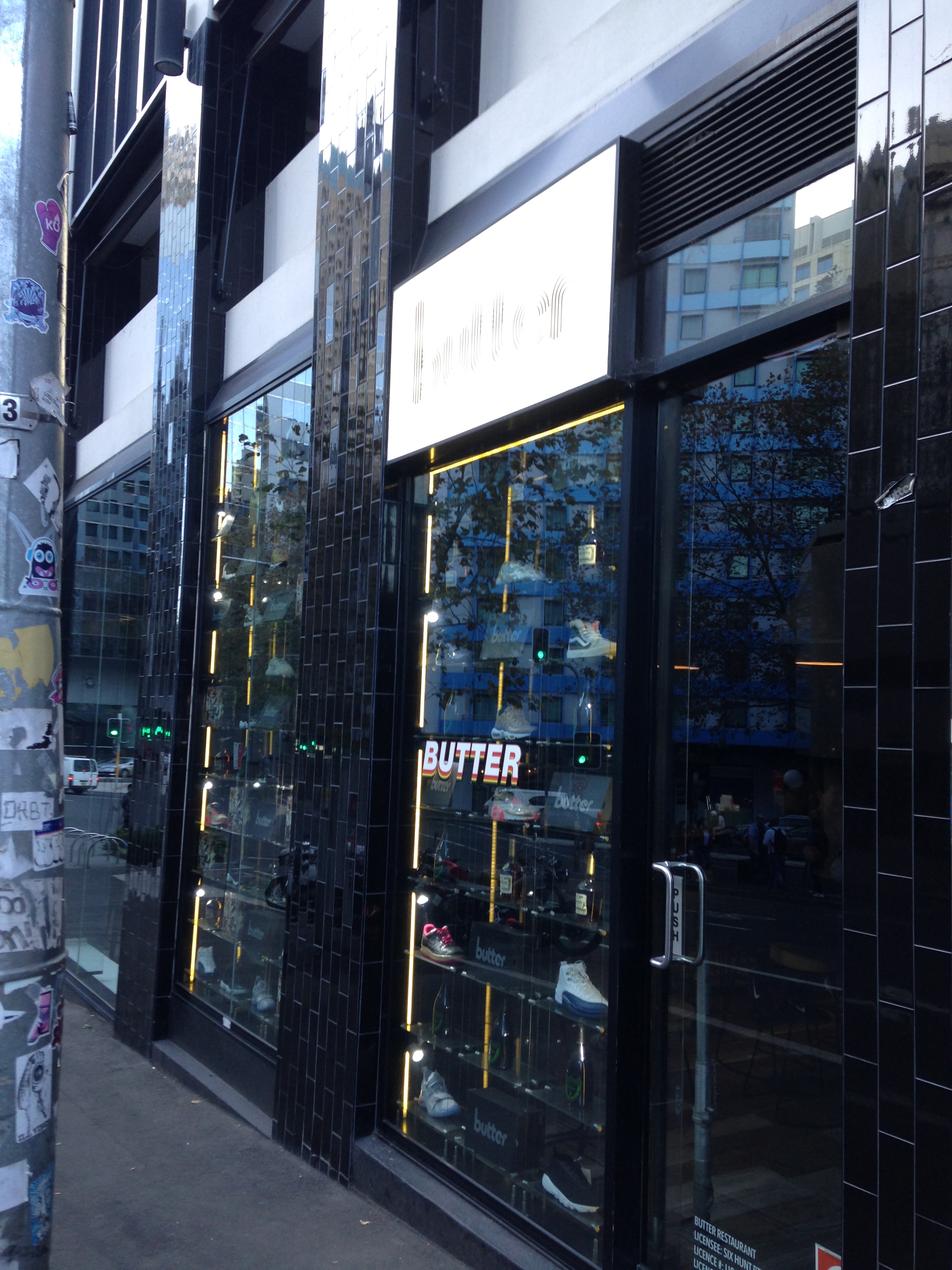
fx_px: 1210
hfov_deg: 42.9
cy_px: 635
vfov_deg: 55.4
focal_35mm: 33
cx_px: 476
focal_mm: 4.12
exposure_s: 1/40
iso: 50
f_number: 2.4
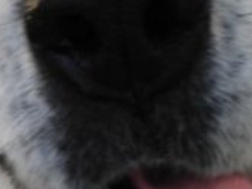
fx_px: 1171
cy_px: -109
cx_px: 146
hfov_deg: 12.3
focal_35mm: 161
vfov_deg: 8.9
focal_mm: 6.3
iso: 250
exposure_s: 1/250
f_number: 3.8
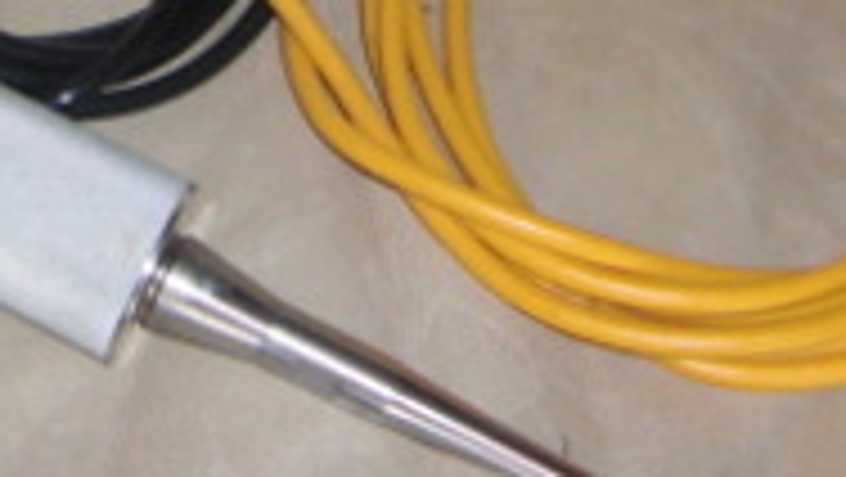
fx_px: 2334
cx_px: 140
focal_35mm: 104
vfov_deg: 11.0
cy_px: -360
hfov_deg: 20.3
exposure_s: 1/60
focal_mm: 4.9
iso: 200
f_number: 2.6
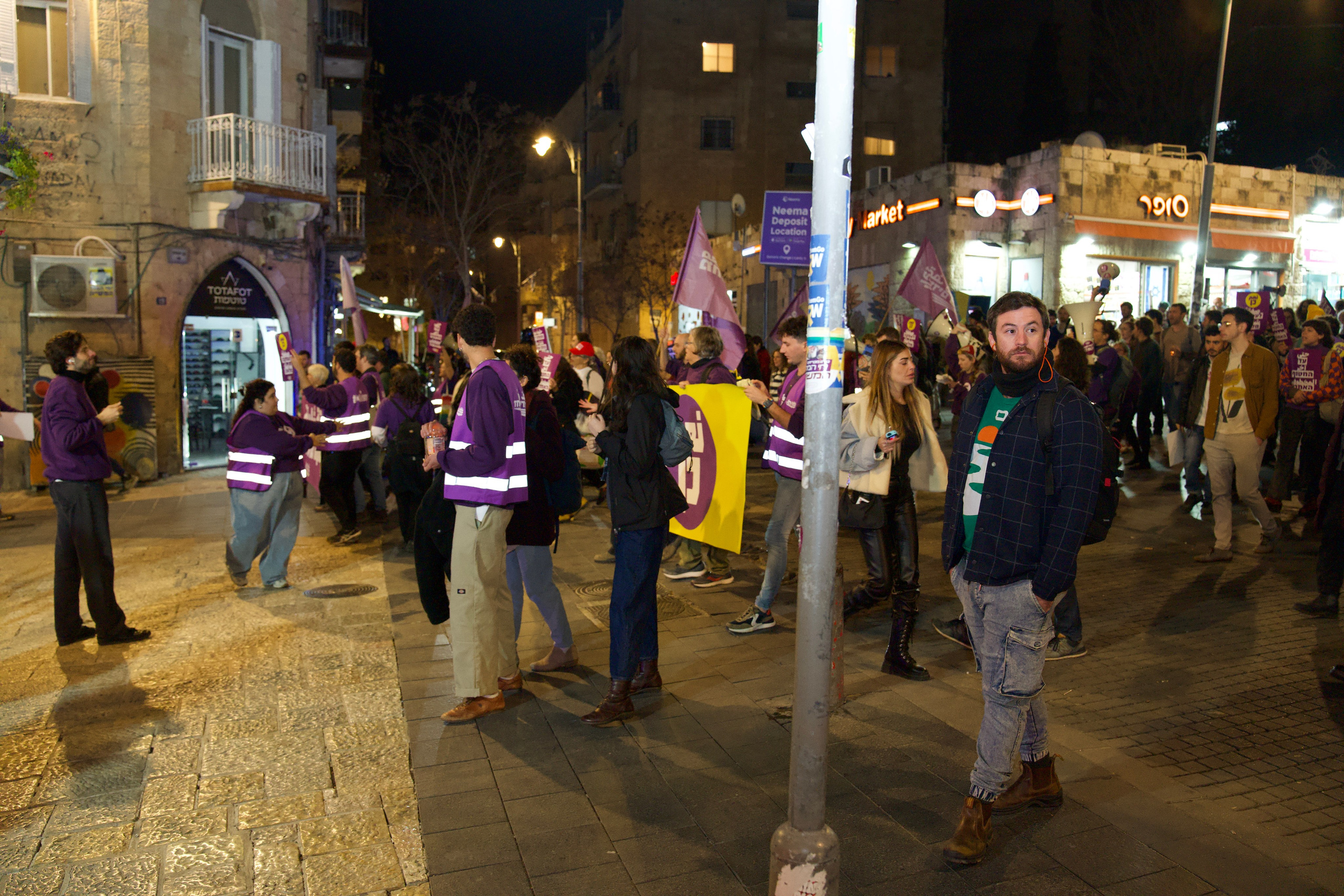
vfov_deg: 46.4
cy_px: 448
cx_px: 672
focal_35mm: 28
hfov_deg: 65.5
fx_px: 1045
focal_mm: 28
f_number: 4
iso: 6400
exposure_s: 1/160
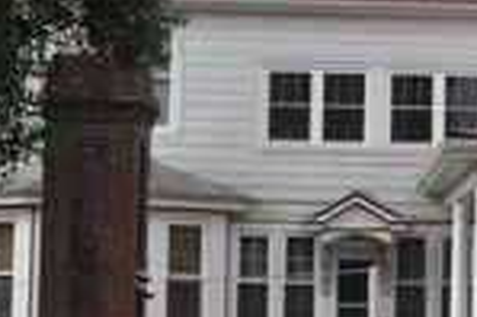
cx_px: 474
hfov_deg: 17.3
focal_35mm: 116
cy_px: 192
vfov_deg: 11.8
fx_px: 1531
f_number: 9
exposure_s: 1/320
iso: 200
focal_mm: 23
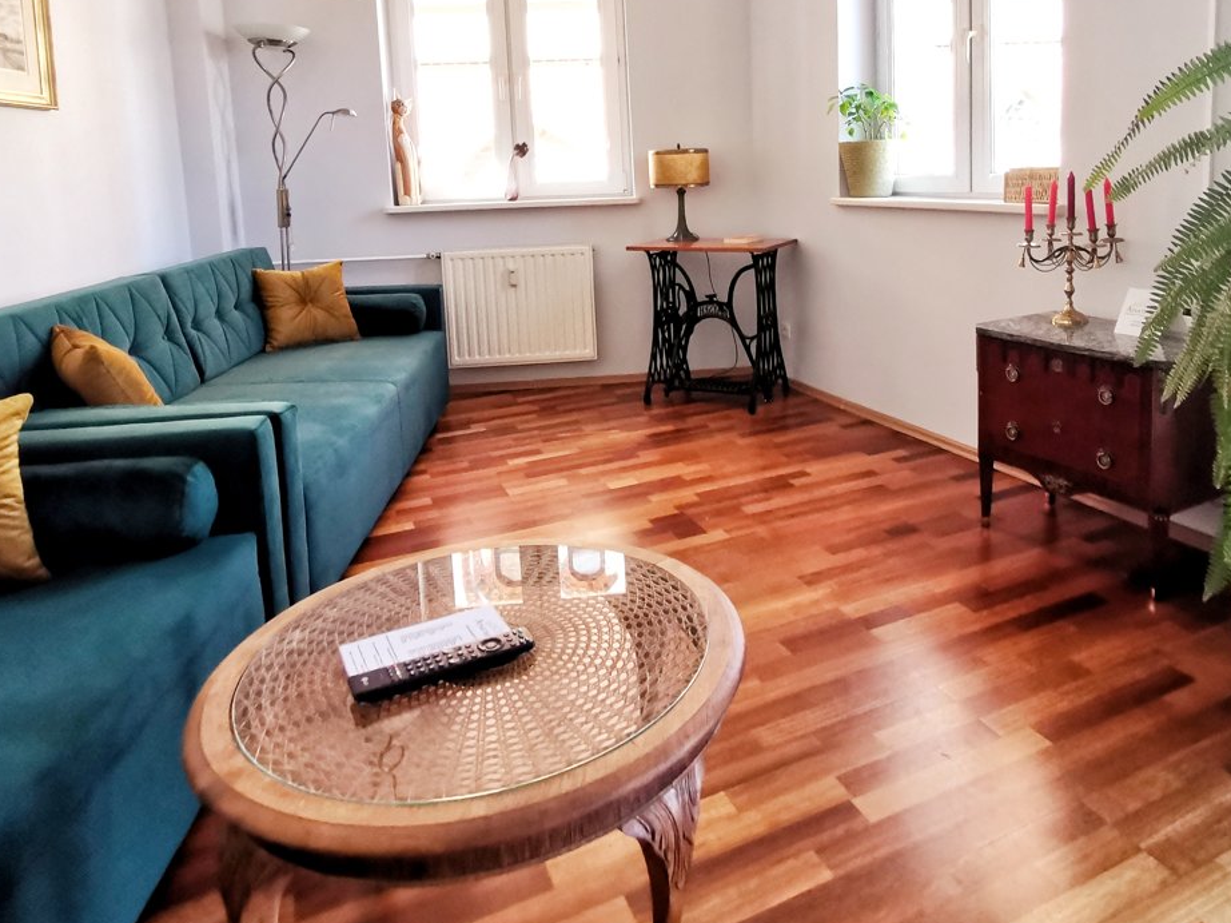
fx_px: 889
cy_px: 254
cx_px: 710
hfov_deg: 69.0
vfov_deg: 52.9
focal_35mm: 25
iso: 320
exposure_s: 1/100
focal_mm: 2.35
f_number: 2.2
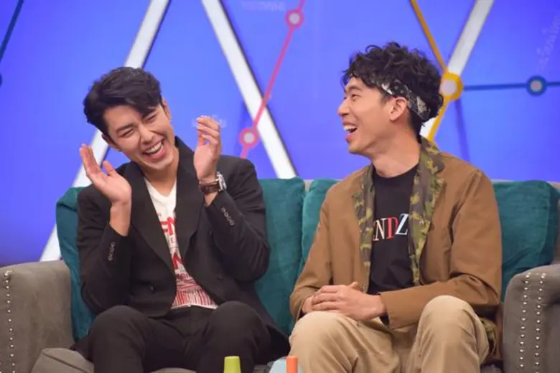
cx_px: 280
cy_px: 186
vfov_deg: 6.5
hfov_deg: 9.8
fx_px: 3266
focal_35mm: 210
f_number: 5.6
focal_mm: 140
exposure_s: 1/250
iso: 640
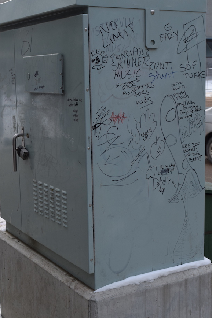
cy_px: 146
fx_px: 528
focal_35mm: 60
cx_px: 85
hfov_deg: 22.7
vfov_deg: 33.5
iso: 400
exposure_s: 1/250
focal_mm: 27
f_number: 8
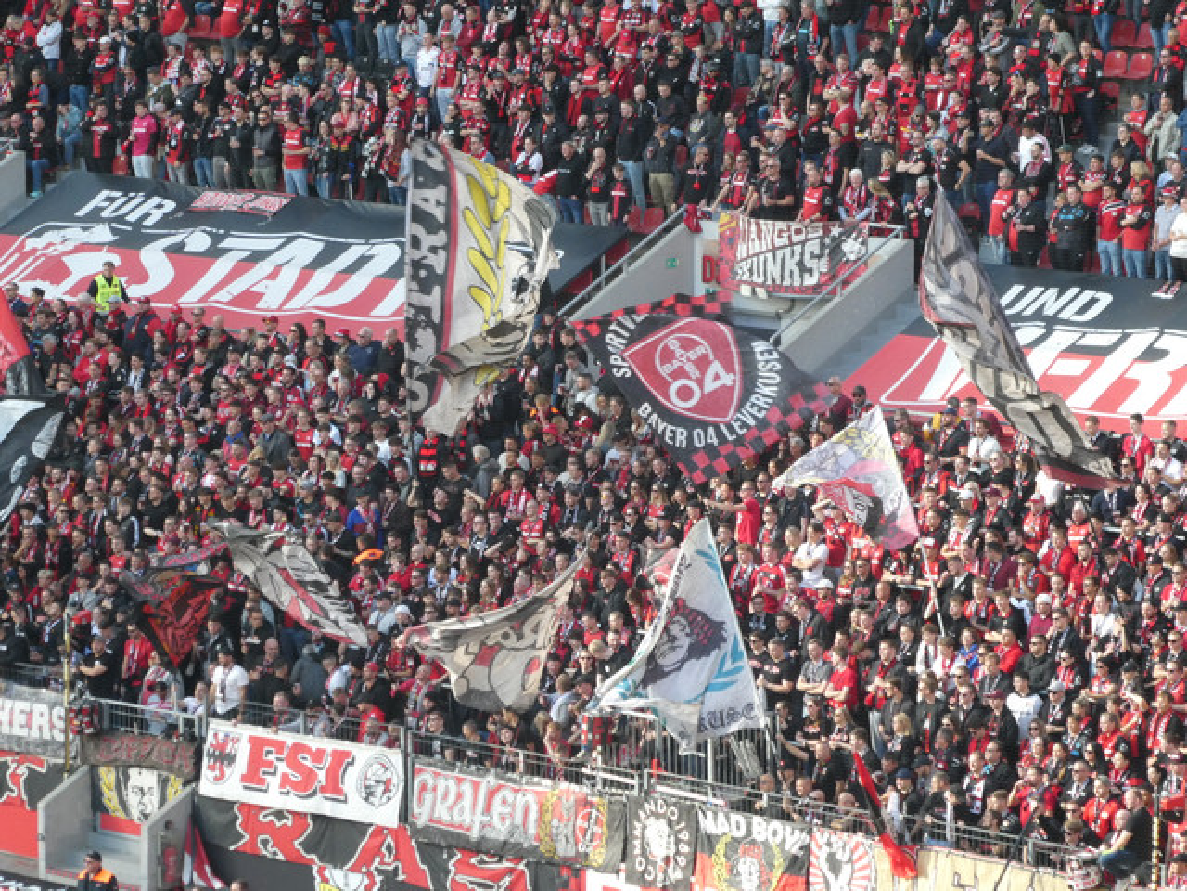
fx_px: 6858
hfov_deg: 9.9
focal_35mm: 200
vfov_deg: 7.4
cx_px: 594
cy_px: 446
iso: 320
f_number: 5.6
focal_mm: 35.8
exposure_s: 1/125
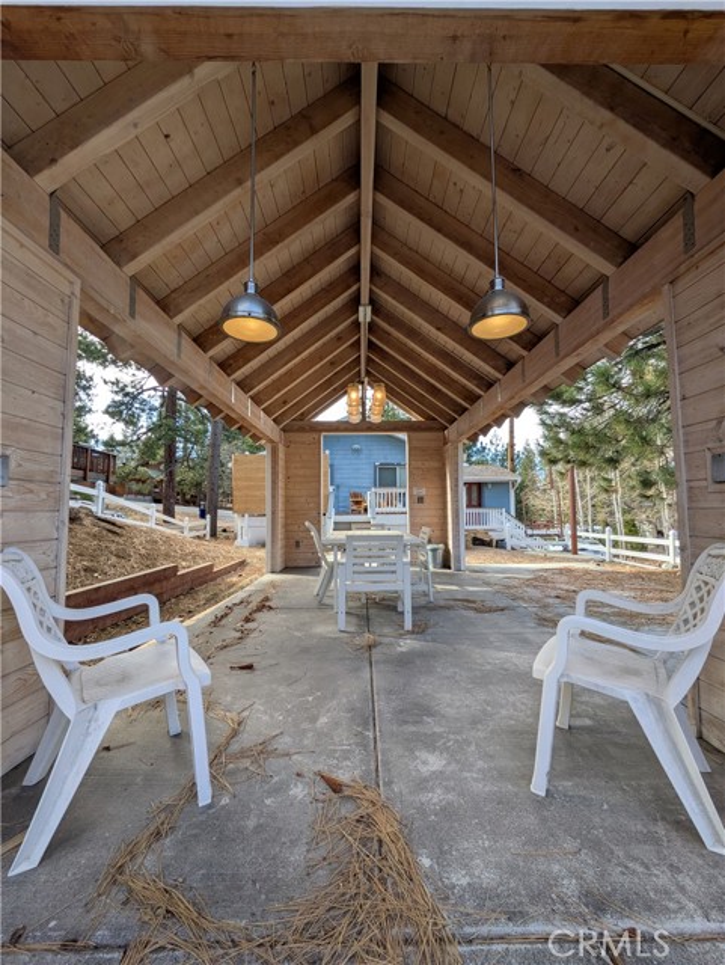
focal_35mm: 14
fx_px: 390
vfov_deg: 102.0
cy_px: 482
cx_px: 362
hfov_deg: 85.8
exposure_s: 1/215
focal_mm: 1.83
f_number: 2.2
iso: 44
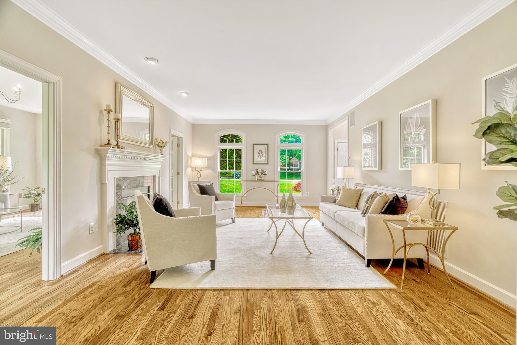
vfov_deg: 73.8
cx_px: 258
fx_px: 230
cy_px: 172
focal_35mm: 16
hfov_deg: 96.7
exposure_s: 1/50
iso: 1250
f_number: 7.1
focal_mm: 16
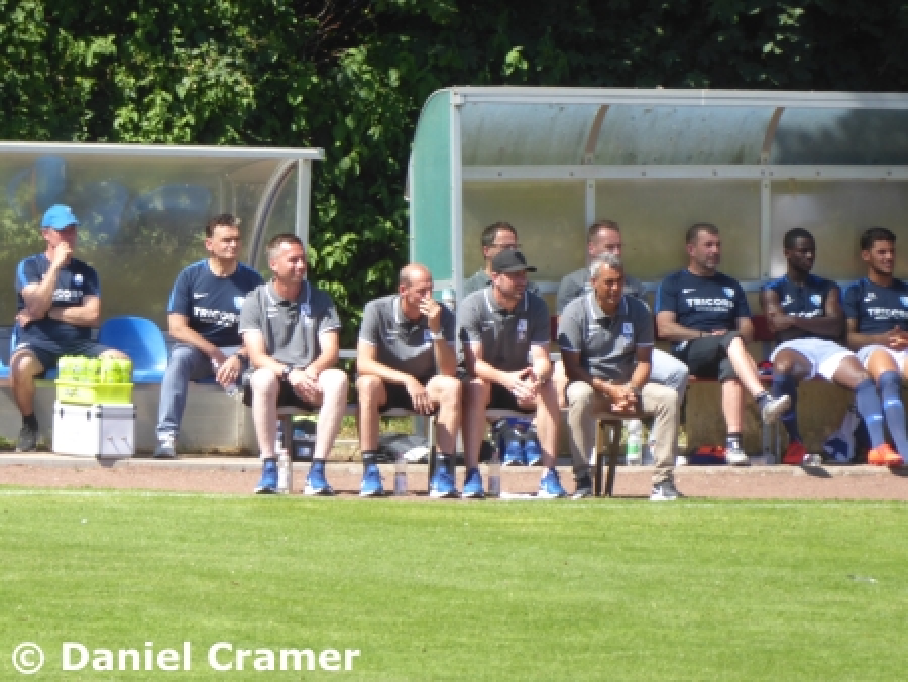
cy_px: 341
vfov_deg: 2.1
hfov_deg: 2.8
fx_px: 18896
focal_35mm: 720
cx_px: 454
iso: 100
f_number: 6.4
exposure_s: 1/125
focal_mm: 129
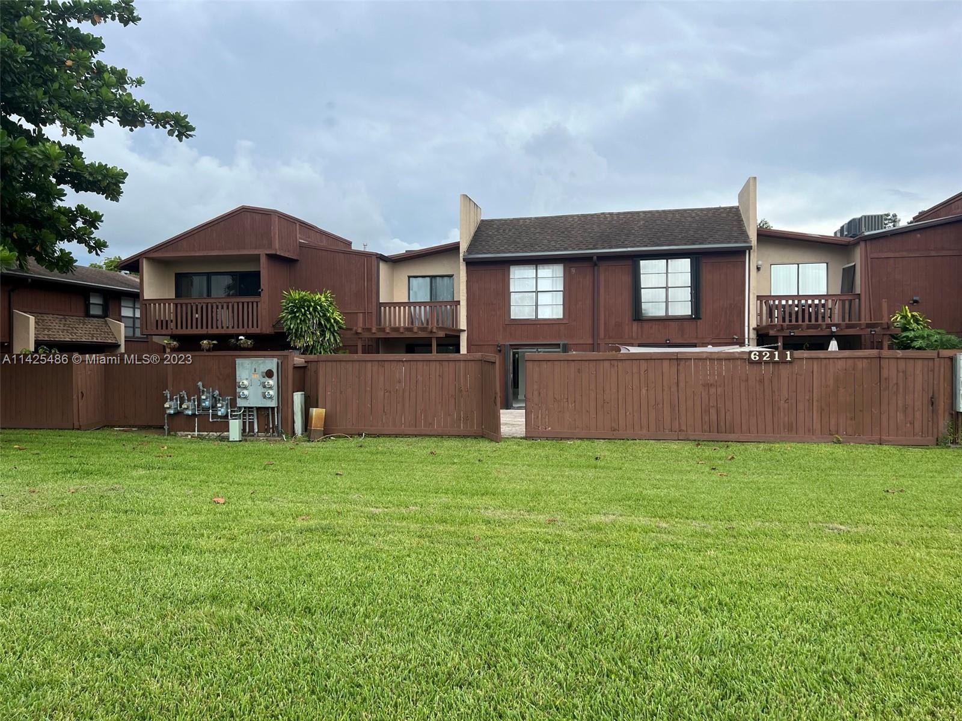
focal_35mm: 26
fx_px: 723
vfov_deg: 53.1
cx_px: 481
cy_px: 360
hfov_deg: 67.3
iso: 50
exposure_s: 1/1344
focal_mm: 5.7
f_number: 1.5
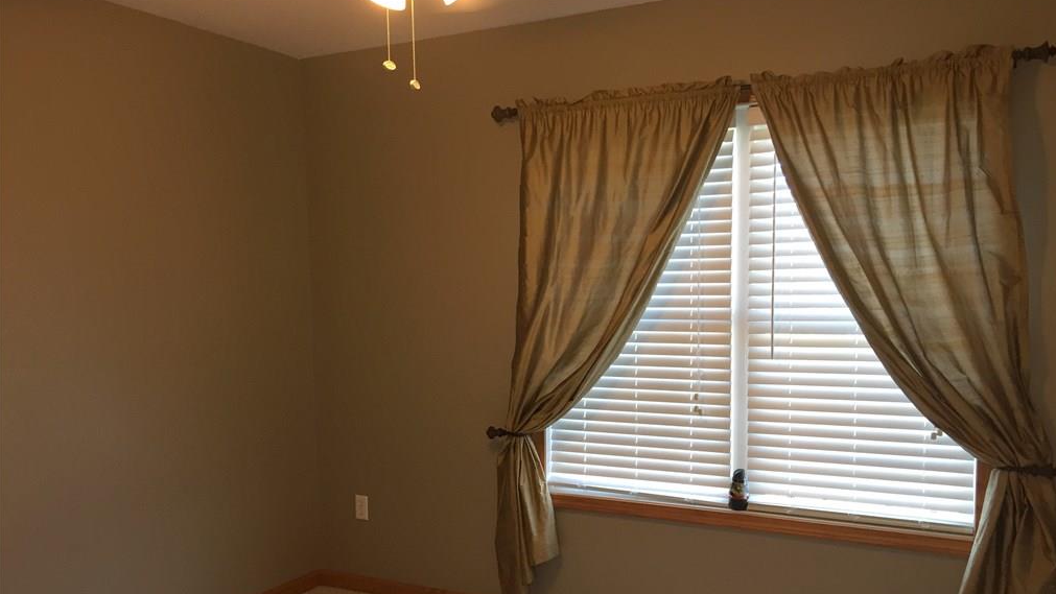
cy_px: 385
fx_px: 896
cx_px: 532
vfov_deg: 36.4
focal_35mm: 32
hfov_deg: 61.0
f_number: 2.2
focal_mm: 4.15
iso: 80
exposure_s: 1/30
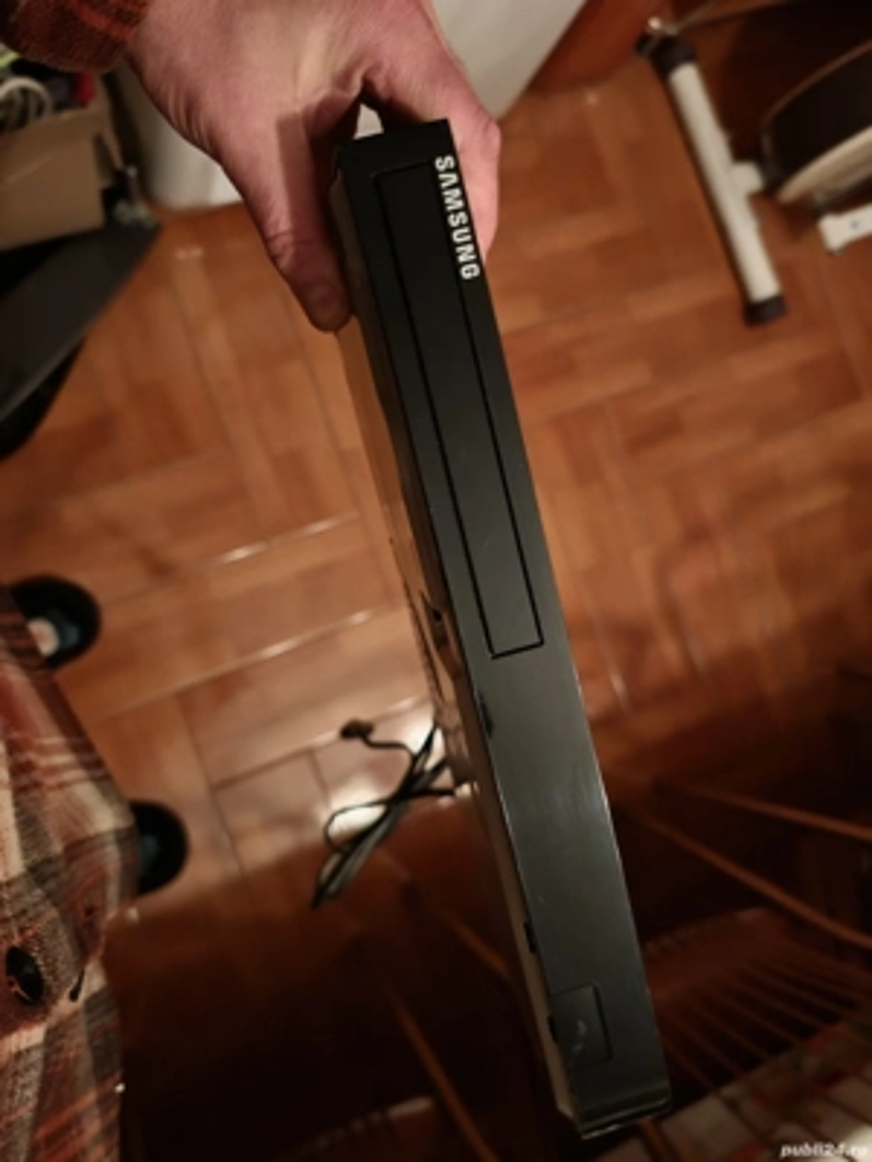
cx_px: 436
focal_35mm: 27
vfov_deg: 65.3
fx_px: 907
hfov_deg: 51.4
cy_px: 581
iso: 1000
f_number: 1.4
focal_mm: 6.83
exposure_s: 1/25
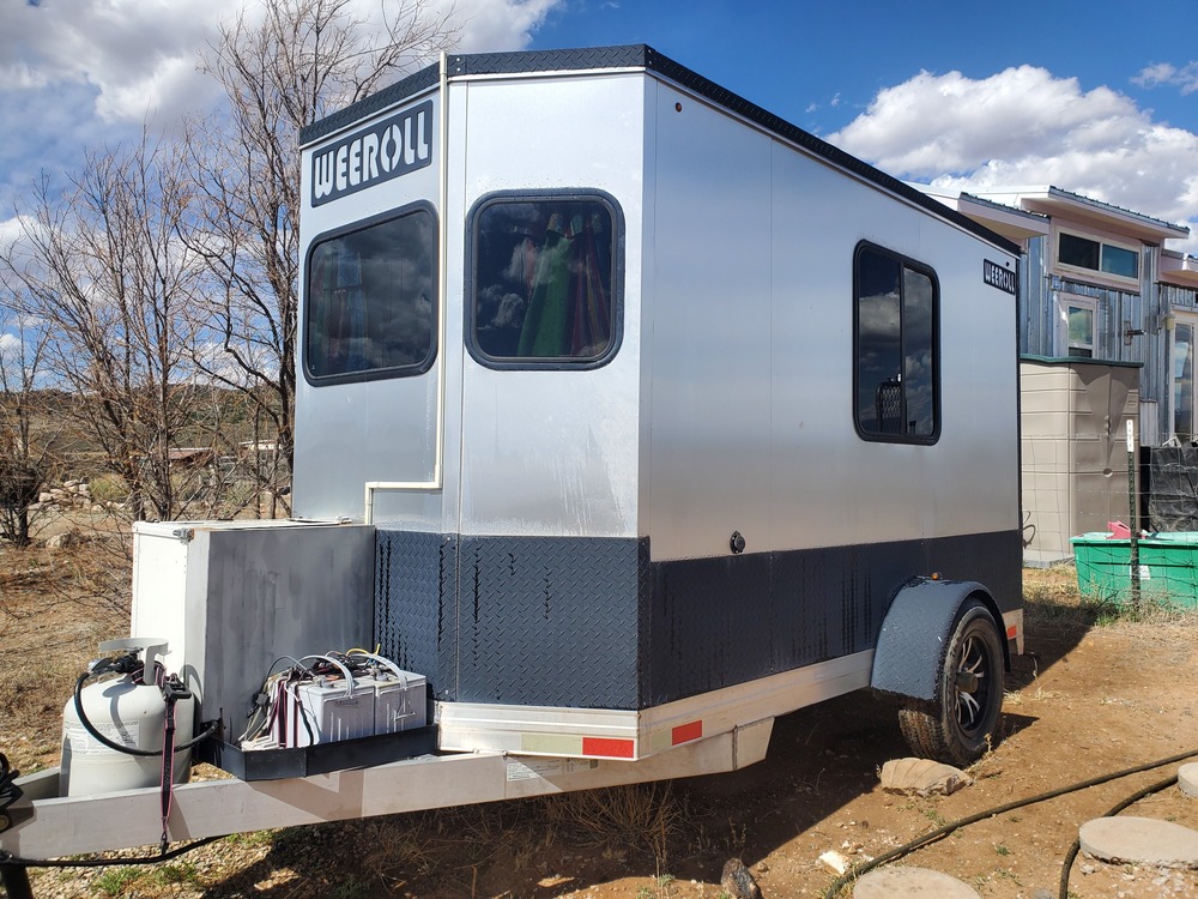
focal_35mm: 26
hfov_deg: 67.3
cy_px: 450
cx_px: 599
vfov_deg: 53.1
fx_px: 900
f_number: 2.4
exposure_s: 1/1824
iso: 50
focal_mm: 4.3
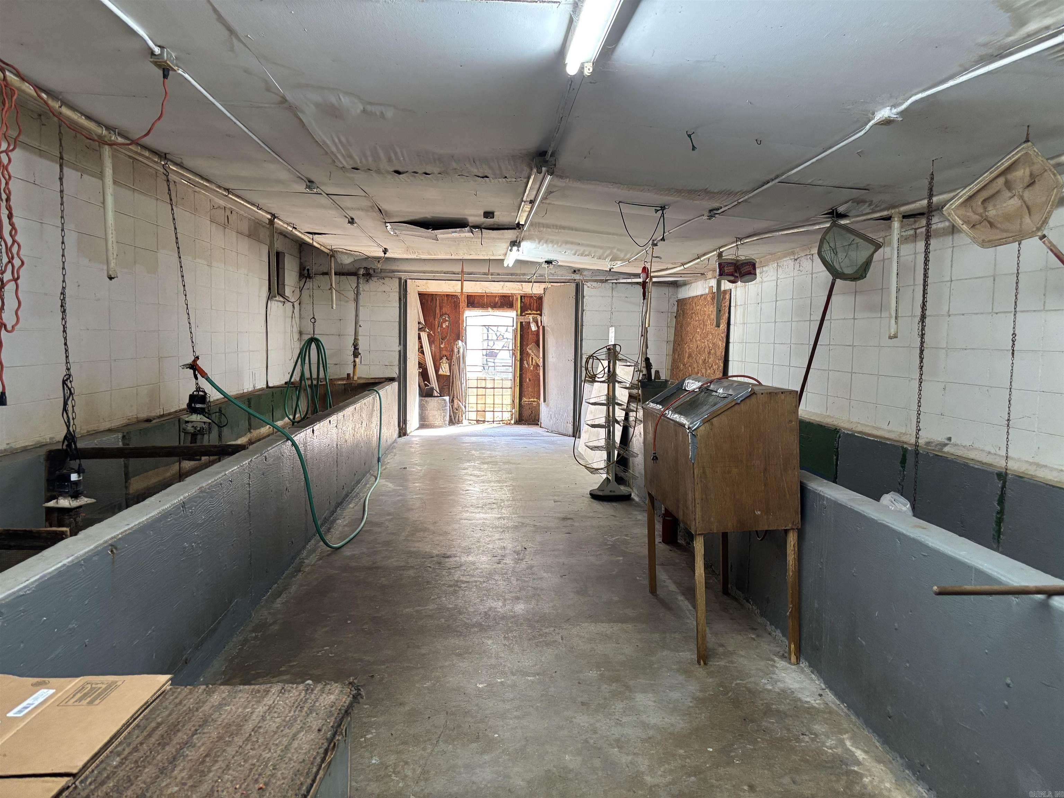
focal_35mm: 26
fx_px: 799
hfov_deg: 67.3
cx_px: 532
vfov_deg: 53.1
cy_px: 399
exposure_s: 1/60
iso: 200
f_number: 1.6
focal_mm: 5.96
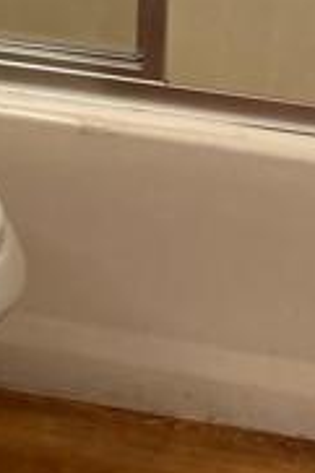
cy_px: -301
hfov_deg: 8.9
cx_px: -55
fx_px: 1999
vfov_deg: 12.6
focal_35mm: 152
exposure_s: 1/60
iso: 64
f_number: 1.8
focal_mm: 4.25
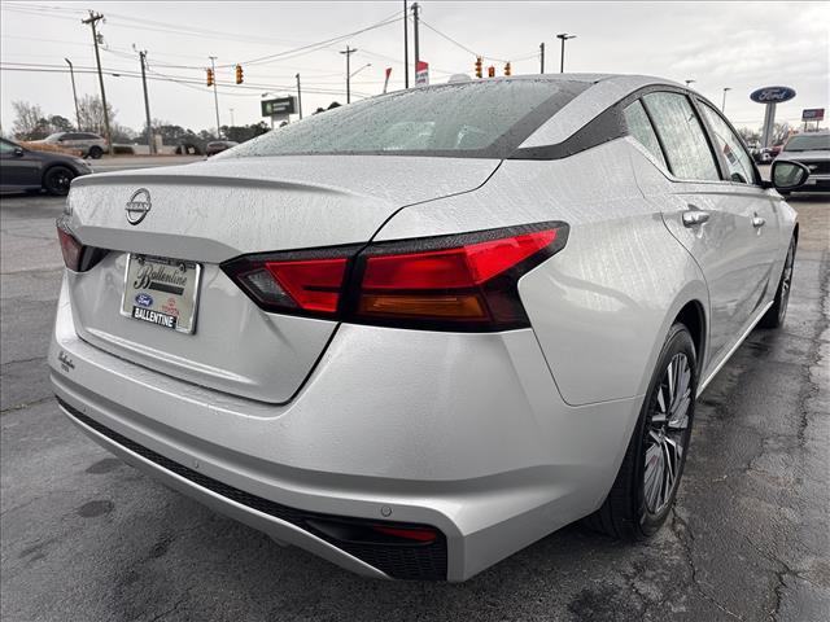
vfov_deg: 56.8
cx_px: 415
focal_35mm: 24
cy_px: 311
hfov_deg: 71.6
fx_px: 575
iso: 80
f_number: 1.78
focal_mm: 6.86
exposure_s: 1/734
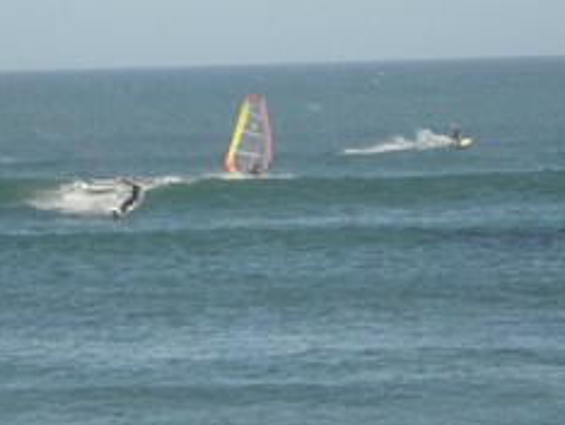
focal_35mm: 389
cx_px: 229
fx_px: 6356
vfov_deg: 3.8
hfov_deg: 5.1
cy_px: 162
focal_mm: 18.9
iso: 50
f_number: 5.9
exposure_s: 1/136
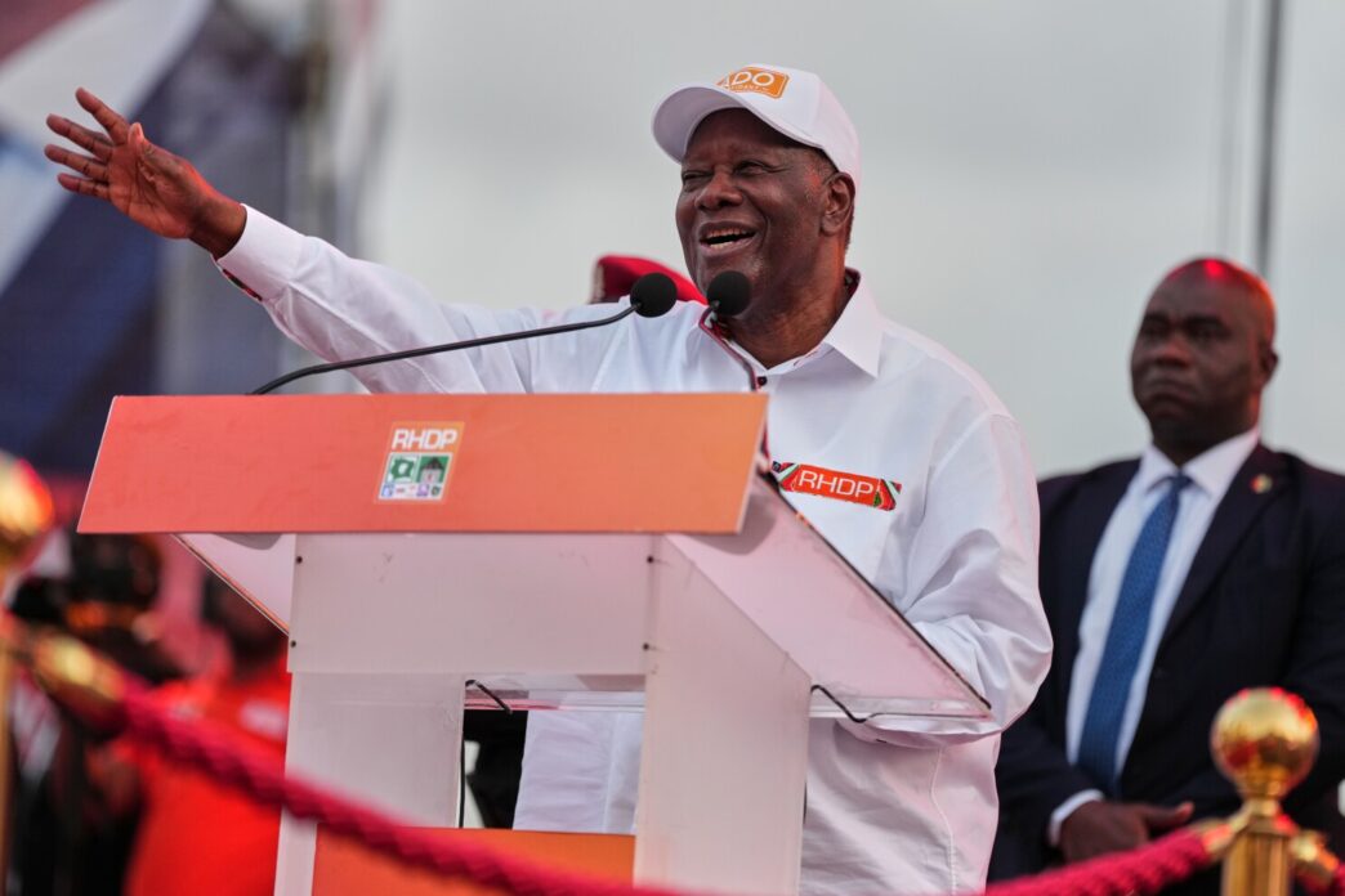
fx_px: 7472
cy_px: 448
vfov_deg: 6.9
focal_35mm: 200
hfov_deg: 10.3
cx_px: 672
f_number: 2.8
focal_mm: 200
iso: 800
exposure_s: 1/500
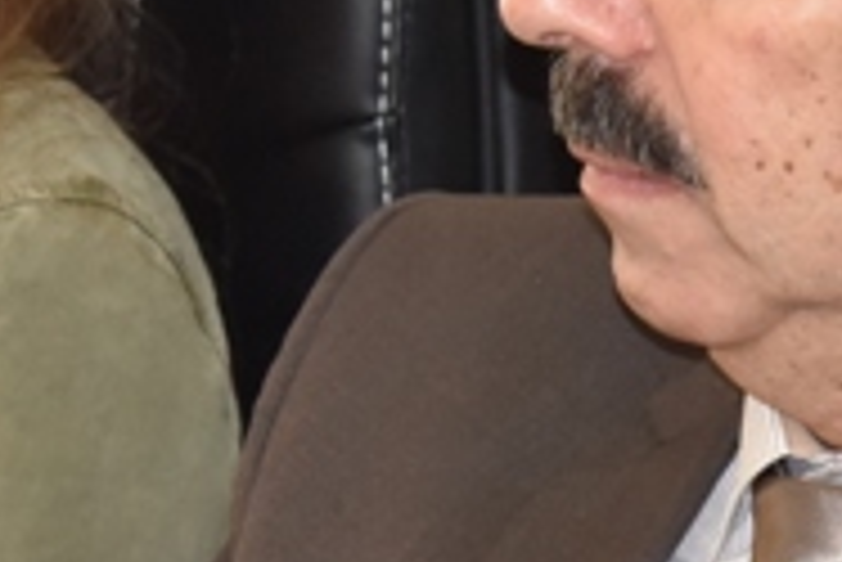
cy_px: 133
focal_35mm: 503
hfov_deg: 4.1
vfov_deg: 2.7
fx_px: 11773
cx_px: -23
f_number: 5.6
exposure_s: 1/80
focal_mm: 92
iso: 1600
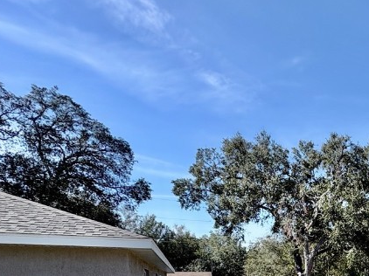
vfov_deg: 35.4
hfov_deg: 43.6
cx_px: 393
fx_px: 362
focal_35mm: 34
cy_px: 307
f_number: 2.2
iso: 40
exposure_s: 1/1094
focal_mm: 2.22
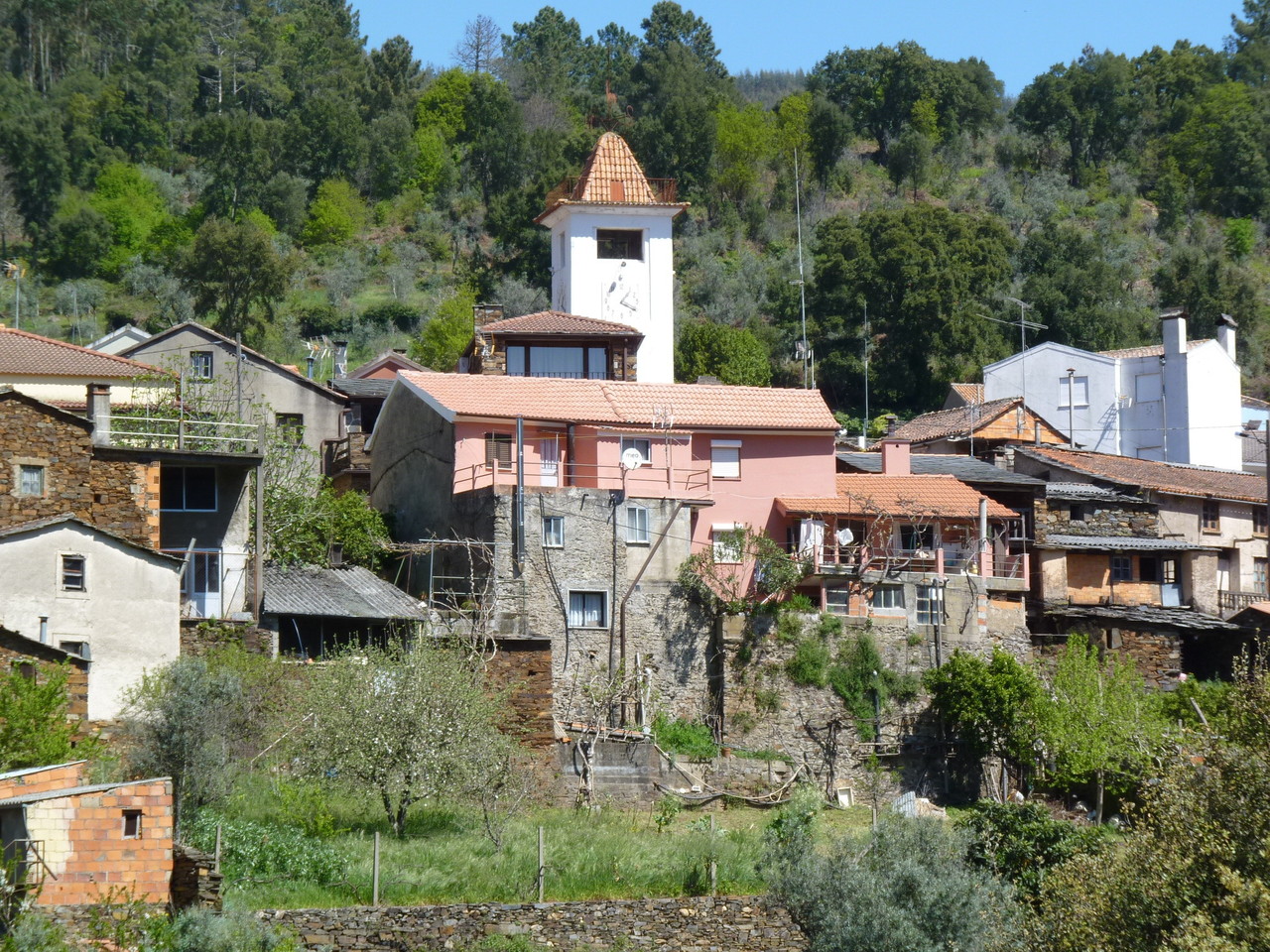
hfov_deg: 15.8
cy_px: 476
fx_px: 4586
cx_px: 635
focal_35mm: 125
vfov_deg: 11.9
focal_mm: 22.3
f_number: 5.6
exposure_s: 1/250
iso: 80
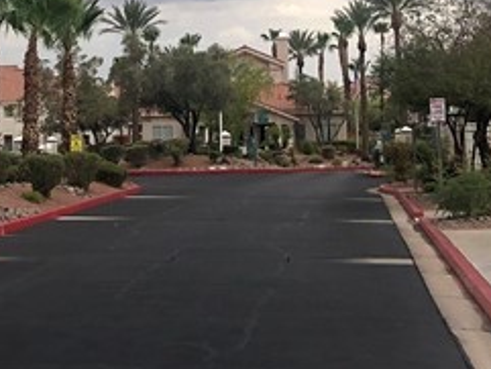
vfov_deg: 12.1
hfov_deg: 16.5
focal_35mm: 119
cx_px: 228
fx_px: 1689
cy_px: -96
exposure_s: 1/1350
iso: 20
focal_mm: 3.99
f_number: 1.8
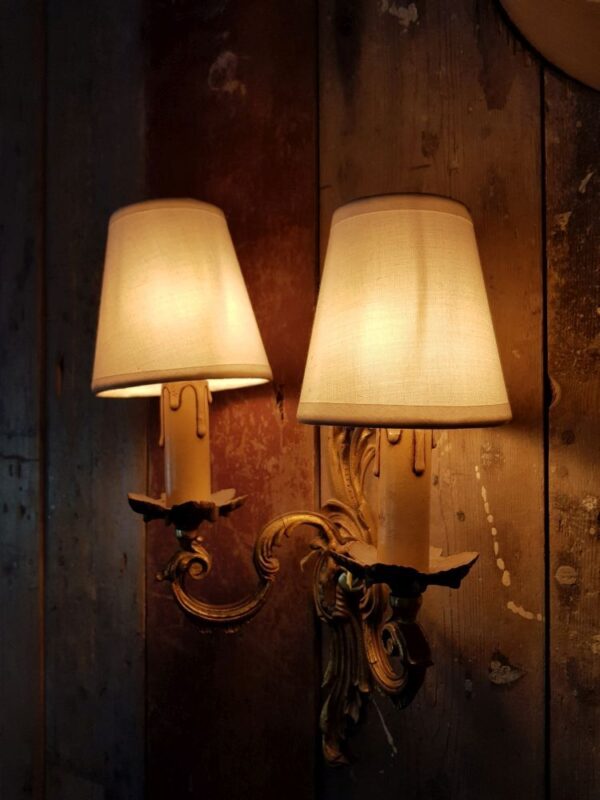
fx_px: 601
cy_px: 400
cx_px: 300
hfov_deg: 53.1
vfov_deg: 67.3
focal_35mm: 26
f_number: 1.7
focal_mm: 4.2
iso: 50
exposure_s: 1/100
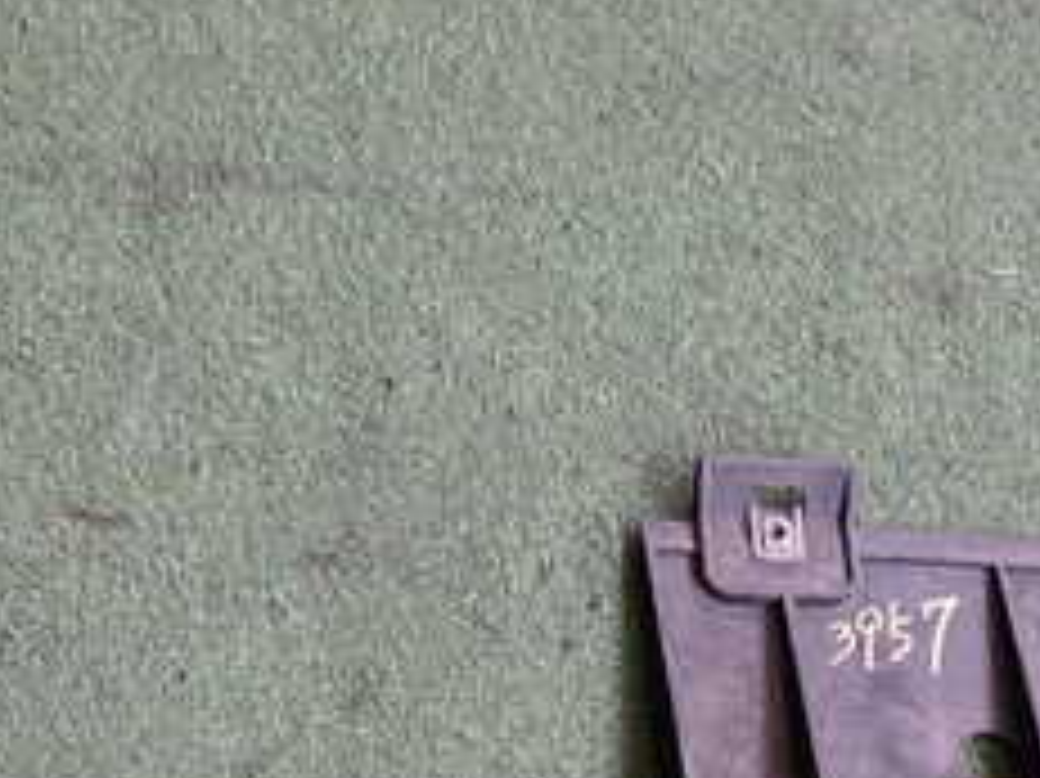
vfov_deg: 18.5
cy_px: 742
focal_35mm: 78
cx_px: 531
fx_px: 2342
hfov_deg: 25.0
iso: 200
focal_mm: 5.4
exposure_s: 1/100
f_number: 2.3
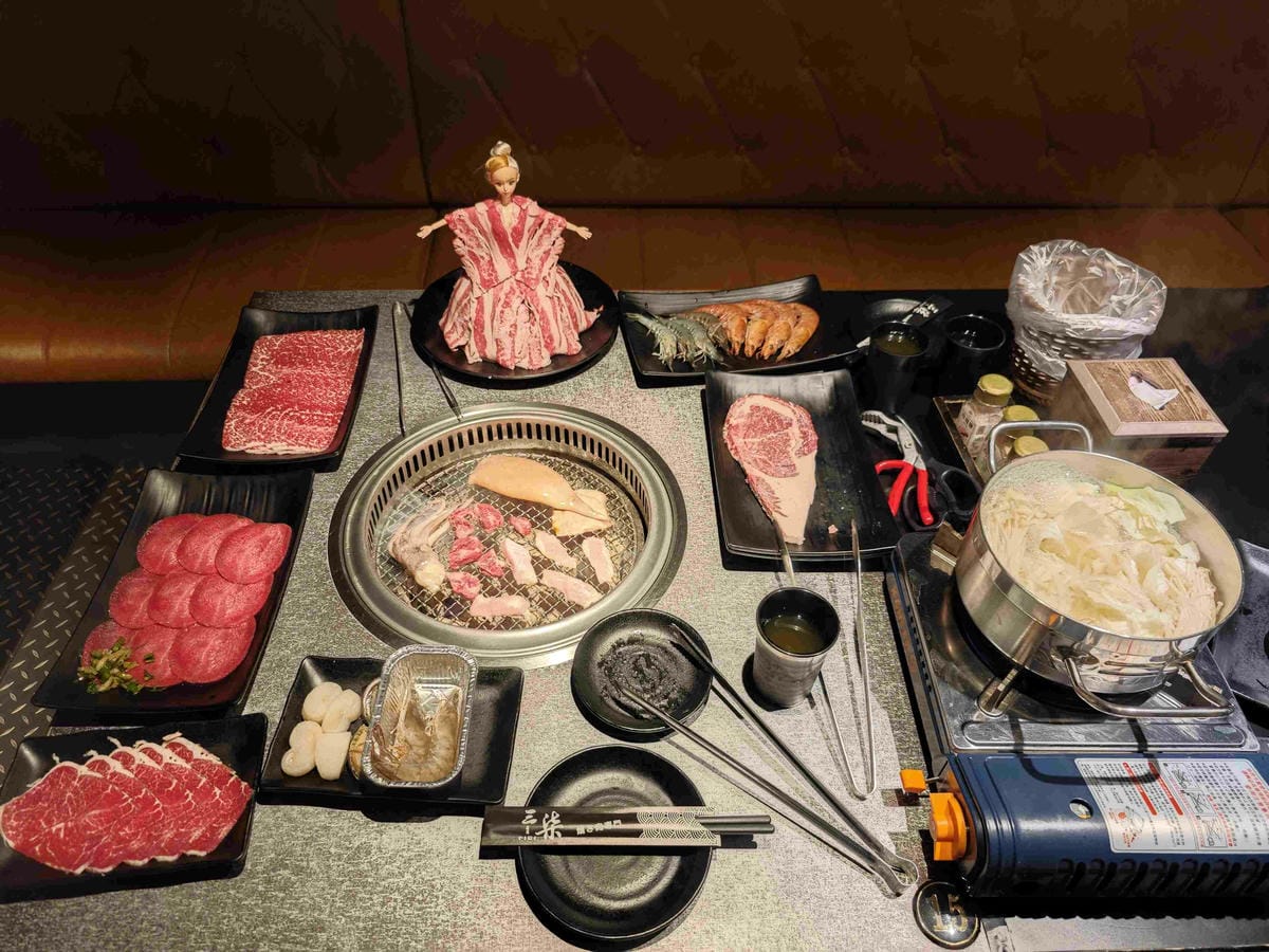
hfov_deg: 73.9
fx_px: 843
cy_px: 476
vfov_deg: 58.9
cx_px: 634
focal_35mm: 23
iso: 640
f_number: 1.63
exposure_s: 1/40
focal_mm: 8.72
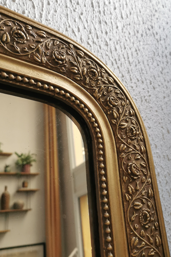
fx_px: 221
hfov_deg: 42.3
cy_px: 126
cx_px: 88
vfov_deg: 60.3
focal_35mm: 31
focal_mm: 5.58
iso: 200
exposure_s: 1/50
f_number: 1.8
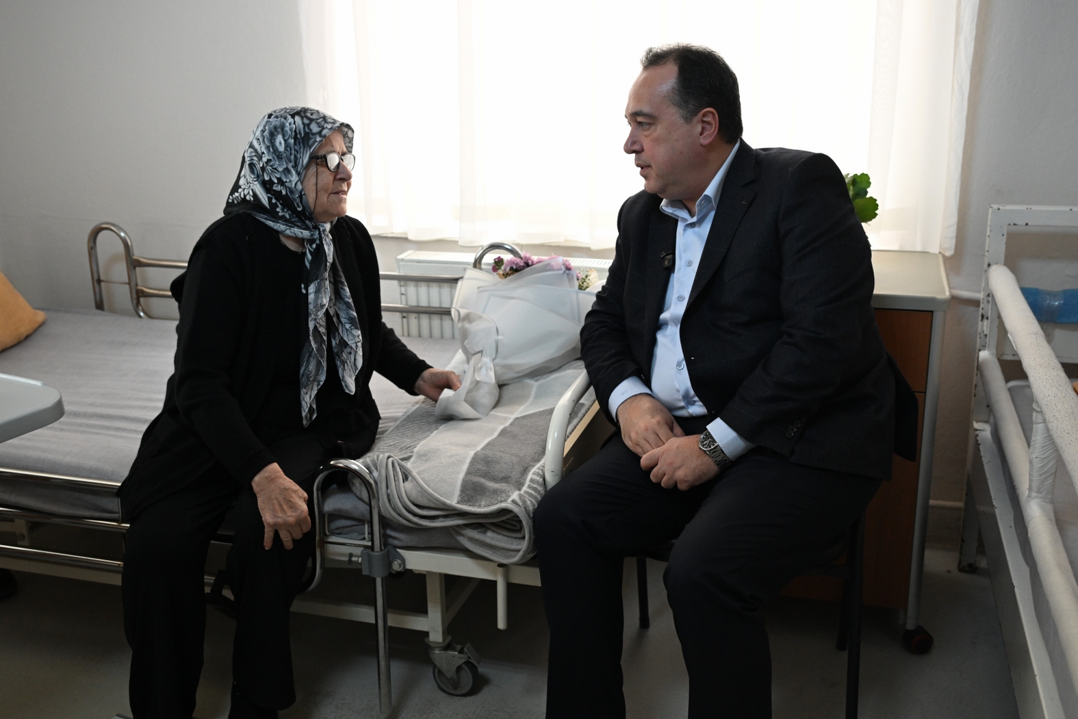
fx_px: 1108
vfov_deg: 35.9
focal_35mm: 37
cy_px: 360
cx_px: 539
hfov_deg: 51.9
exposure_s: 1/200
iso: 2800
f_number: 4
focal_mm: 37
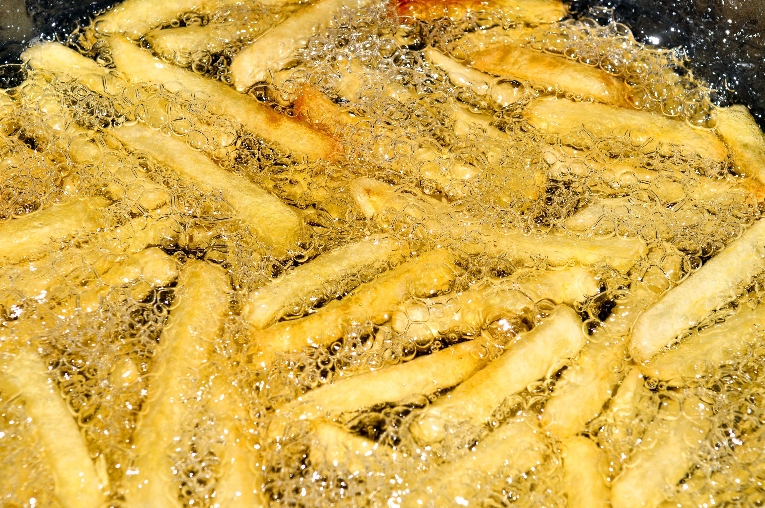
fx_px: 1751
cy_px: 254
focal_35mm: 82
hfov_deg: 24.6
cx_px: 382
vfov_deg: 16.5
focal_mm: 55
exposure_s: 1/250
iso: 100
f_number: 11
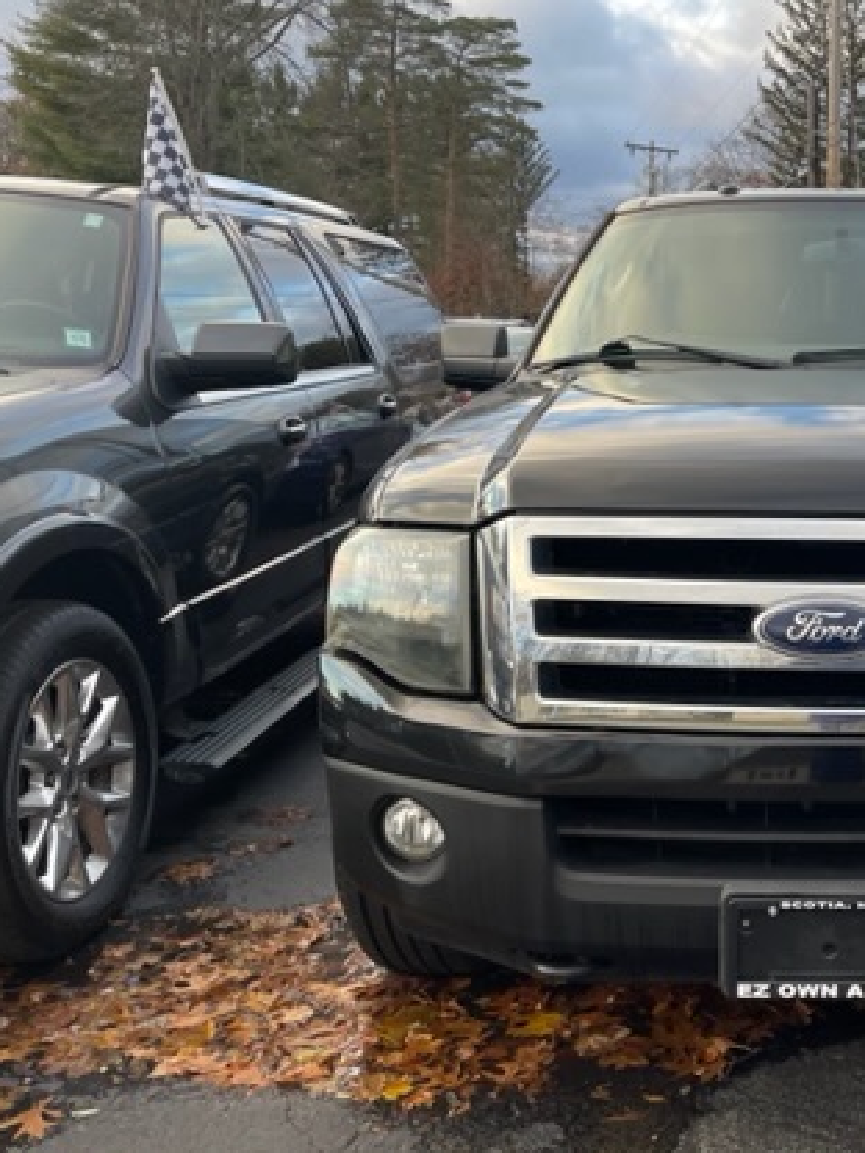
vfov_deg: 46.8
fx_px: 1333
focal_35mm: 40
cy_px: 571
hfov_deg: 32.9
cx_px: 871
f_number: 1.6
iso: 32
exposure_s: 1/294
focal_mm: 4.2
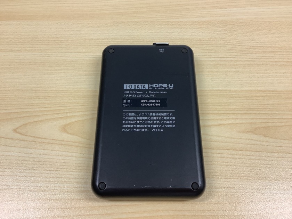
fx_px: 261
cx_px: 146
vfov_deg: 45.4
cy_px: 110
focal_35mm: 31
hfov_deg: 58.4
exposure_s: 1/50
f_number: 2.4
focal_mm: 3.3
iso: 64
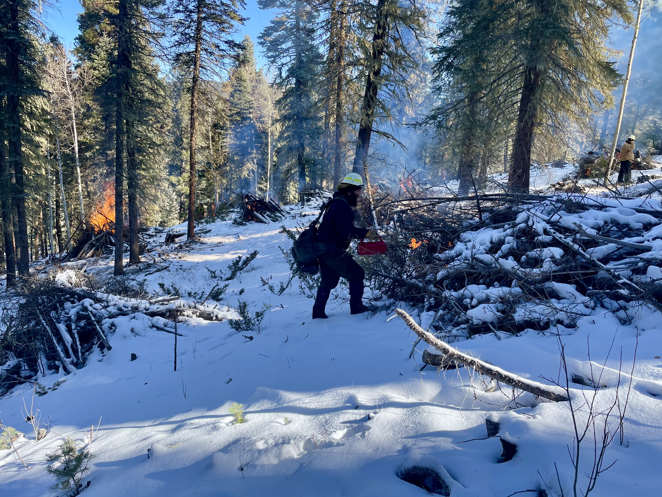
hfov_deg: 67.3
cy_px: 248
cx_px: 331
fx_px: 497
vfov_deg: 53.1
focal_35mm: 26
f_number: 1.6
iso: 32
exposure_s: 1/836
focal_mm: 4.2
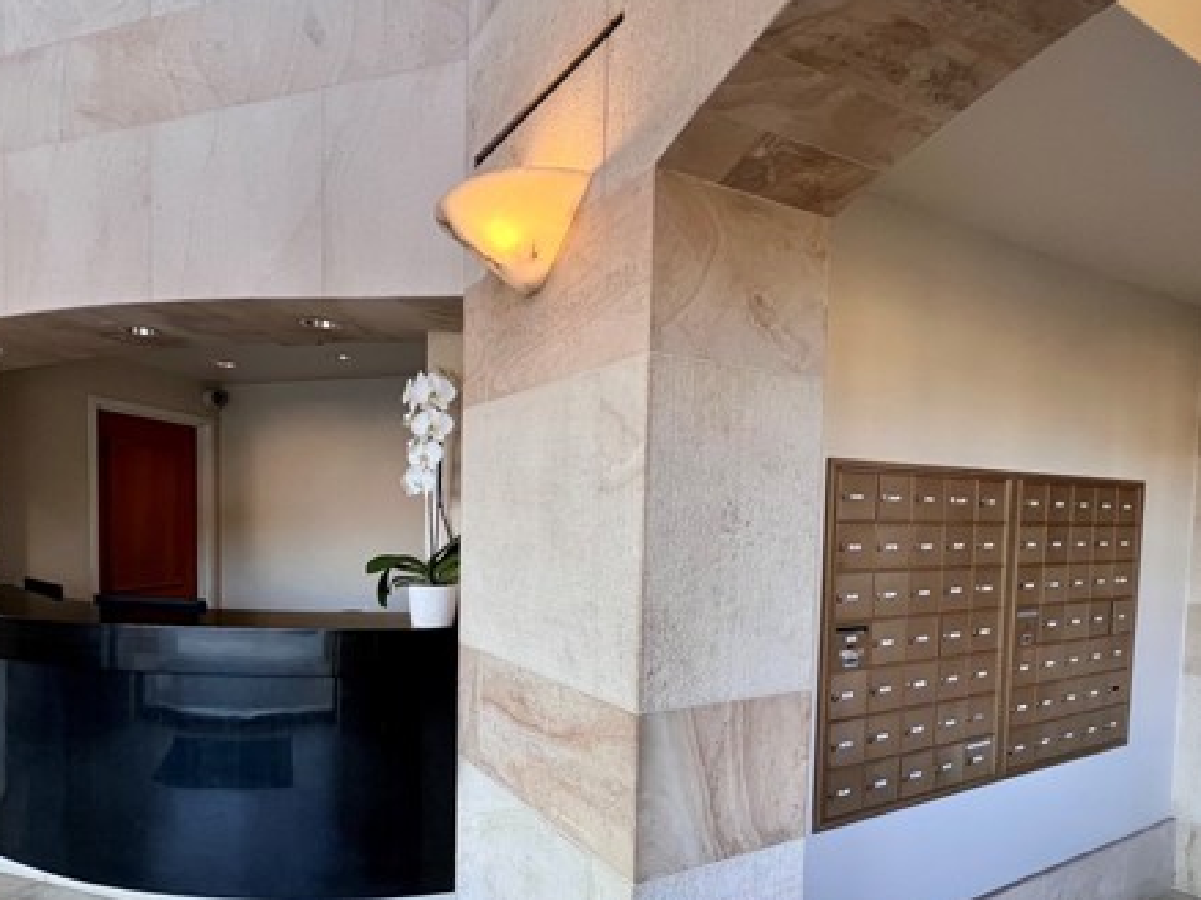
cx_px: 491
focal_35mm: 19
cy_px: 546
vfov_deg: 67.9
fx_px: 659
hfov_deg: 83.8
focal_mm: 1.57
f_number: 1.8
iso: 160
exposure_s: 1/120
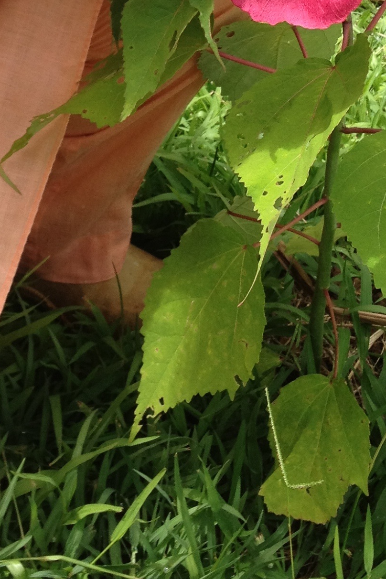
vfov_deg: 19.5
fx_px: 1576
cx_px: 106
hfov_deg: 13.9
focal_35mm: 98
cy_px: -134
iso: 64
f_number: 2.4
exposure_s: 1/681
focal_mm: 4.28
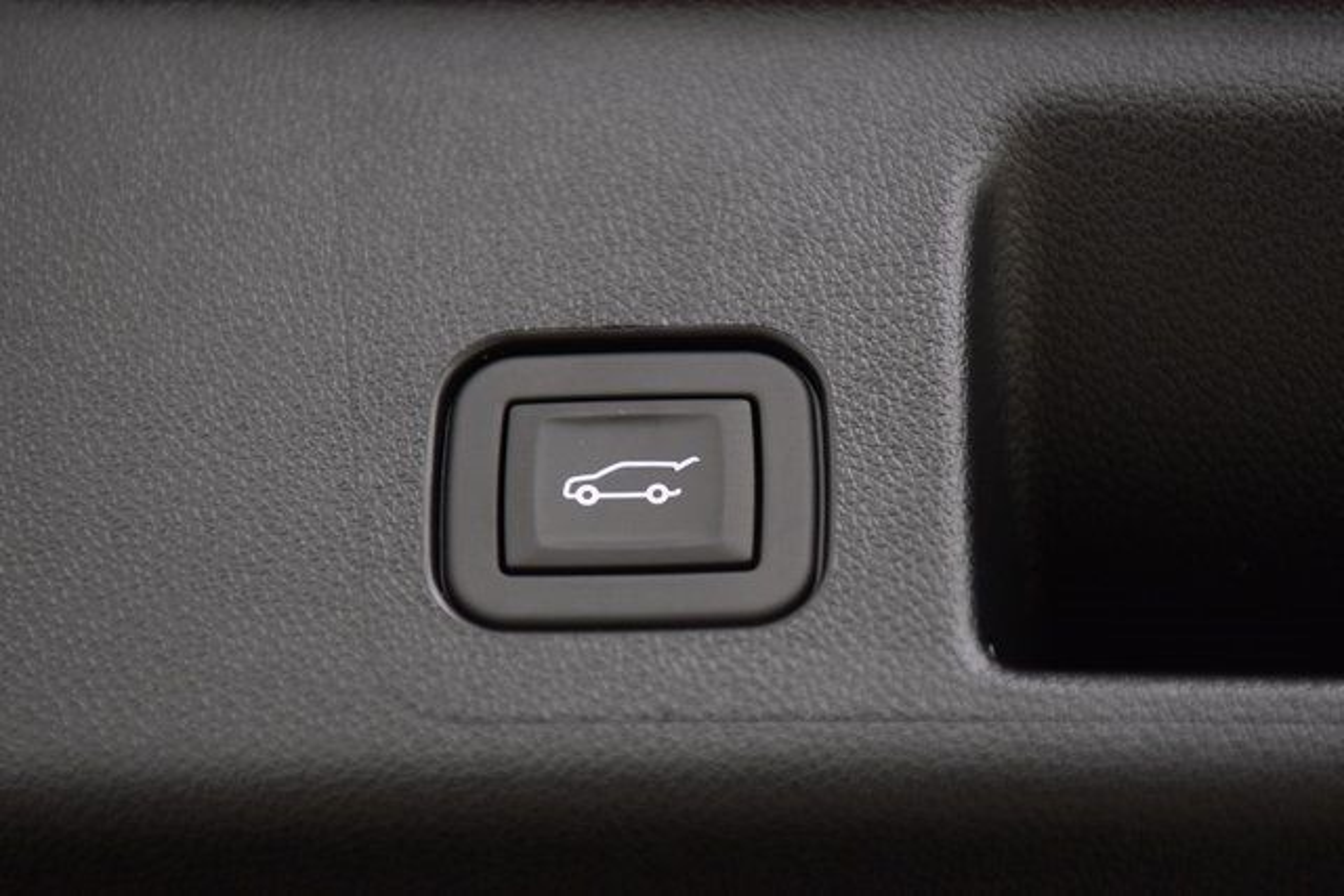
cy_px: 448
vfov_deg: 13.0
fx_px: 3921
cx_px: 672
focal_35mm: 105
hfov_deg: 19.5
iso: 1600
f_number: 3.5
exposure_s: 1/30
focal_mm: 70
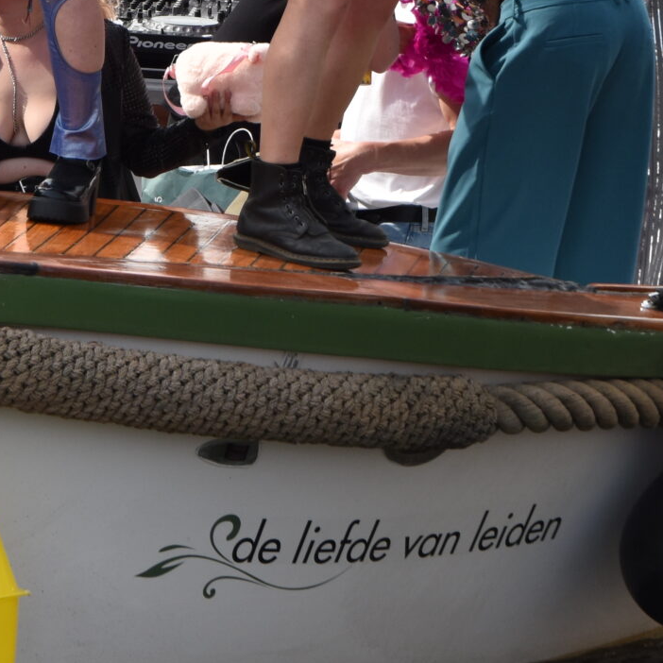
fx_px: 8061
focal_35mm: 372
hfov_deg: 4.7
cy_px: -62
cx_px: 172
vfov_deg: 4.7
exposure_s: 1/320
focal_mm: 80
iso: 200
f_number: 9
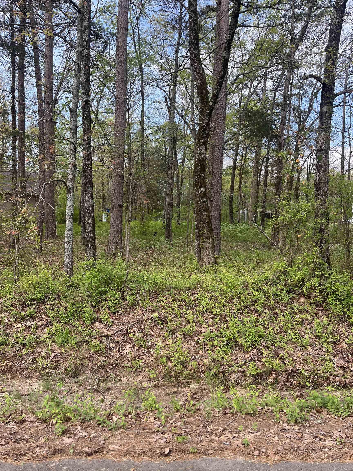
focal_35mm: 26
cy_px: 236
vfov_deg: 67.3
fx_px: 354
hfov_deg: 53.1
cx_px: 176
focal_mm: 5.1
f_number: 1.6
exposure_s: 1/473
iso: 50
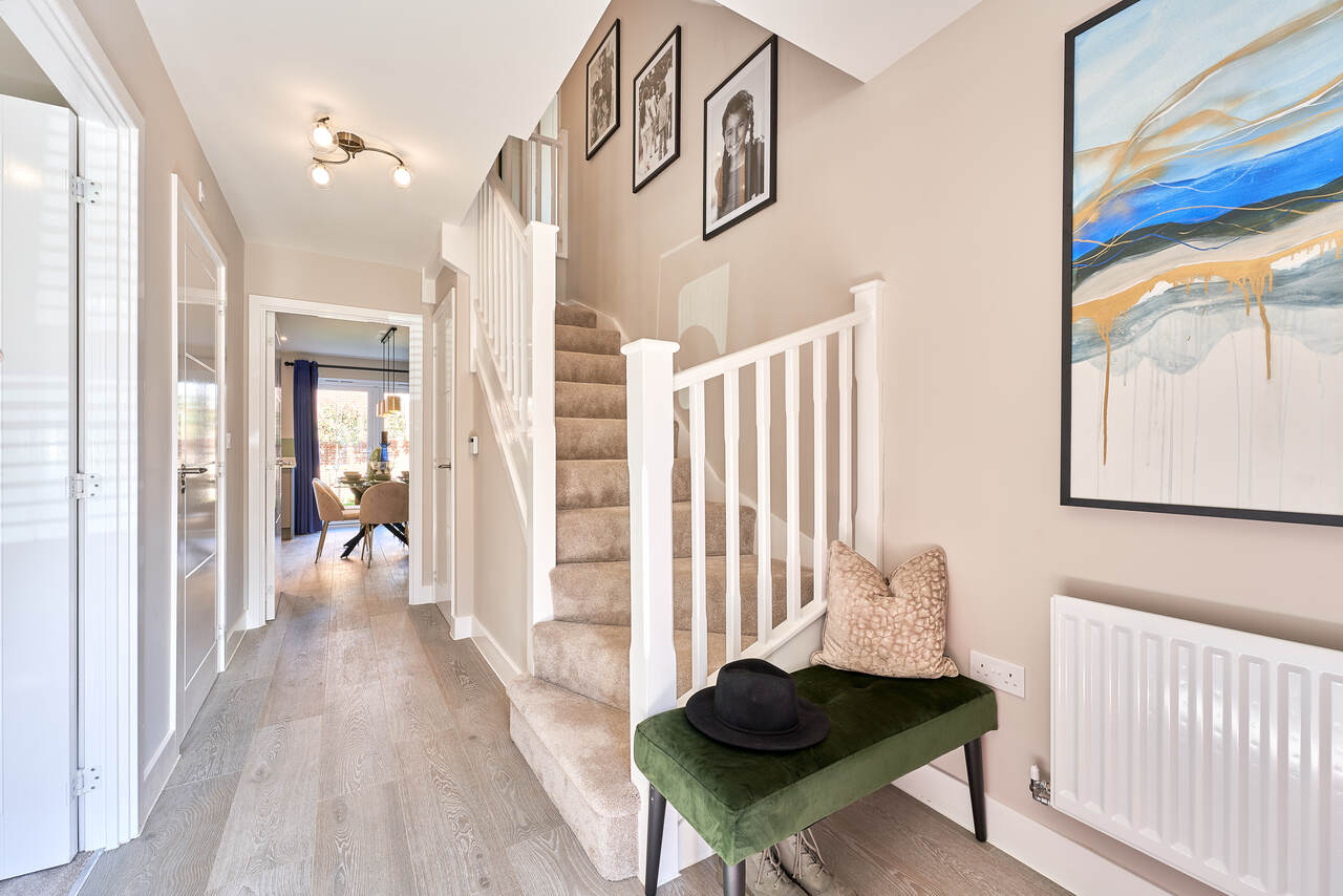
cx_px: 672
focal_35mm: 14
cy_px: 448
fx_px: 522
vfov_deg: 81.2
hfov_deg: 104.2
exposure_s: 1/40
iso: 100
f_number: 10
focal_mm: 14
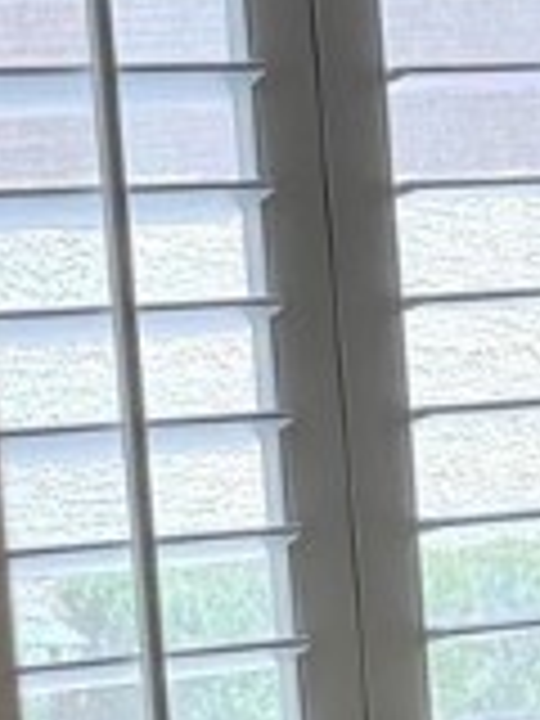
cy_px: 1026
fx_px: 4805
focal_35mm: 231
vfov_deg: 8.4
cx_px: 1071
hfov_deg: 6.3
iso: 200
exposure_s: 1/60
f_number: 1.78
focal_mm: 6.76
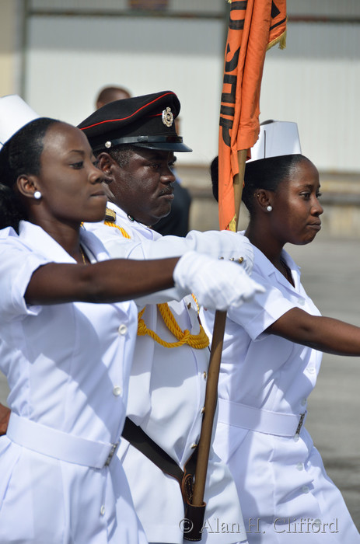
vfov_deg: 8.1
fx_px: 3846
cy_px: 272
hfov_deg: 5.4
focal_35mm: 255
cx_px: 180
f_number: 5.6
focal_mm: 170
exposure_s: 1/640
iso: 100
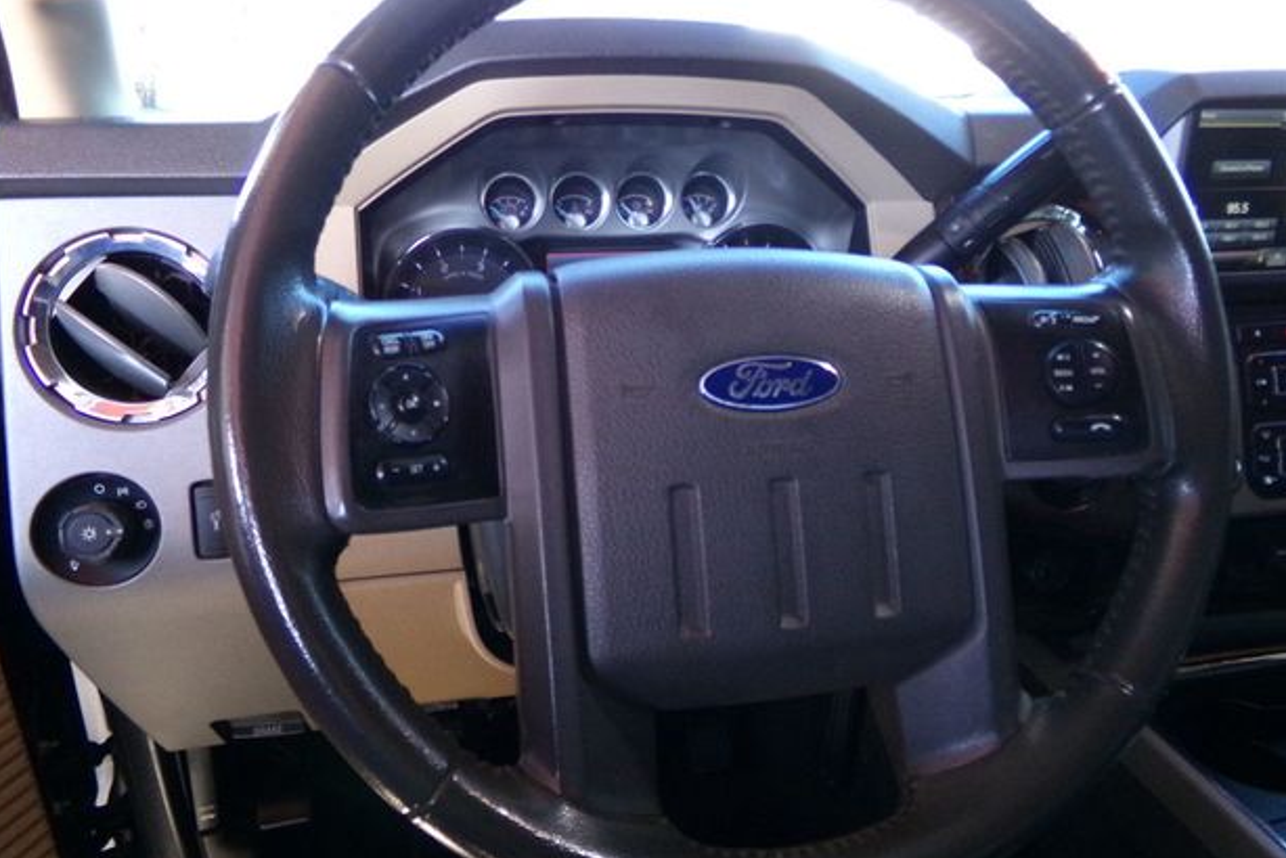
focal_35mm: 26
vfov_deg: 49.6
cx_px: 649
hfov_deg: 69.4
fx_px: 929
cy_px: 429
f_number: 3.7
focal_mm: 4.3
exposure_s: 1/60
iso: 800
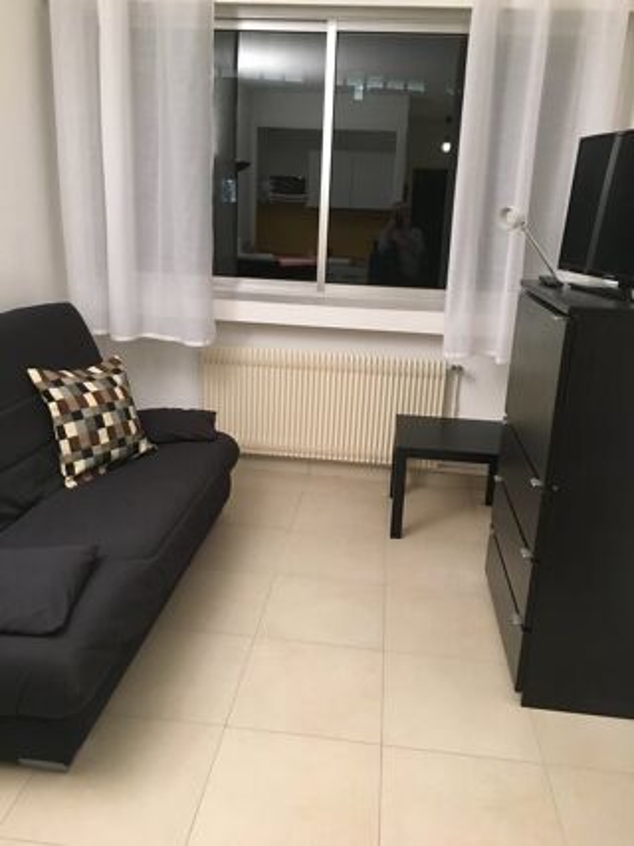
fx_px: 709
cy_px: 423
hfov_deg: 48.2
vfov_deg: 61.7
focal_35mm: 29
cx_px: 317
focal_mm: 4.15
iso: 200
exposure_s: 1/33
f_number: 2.2
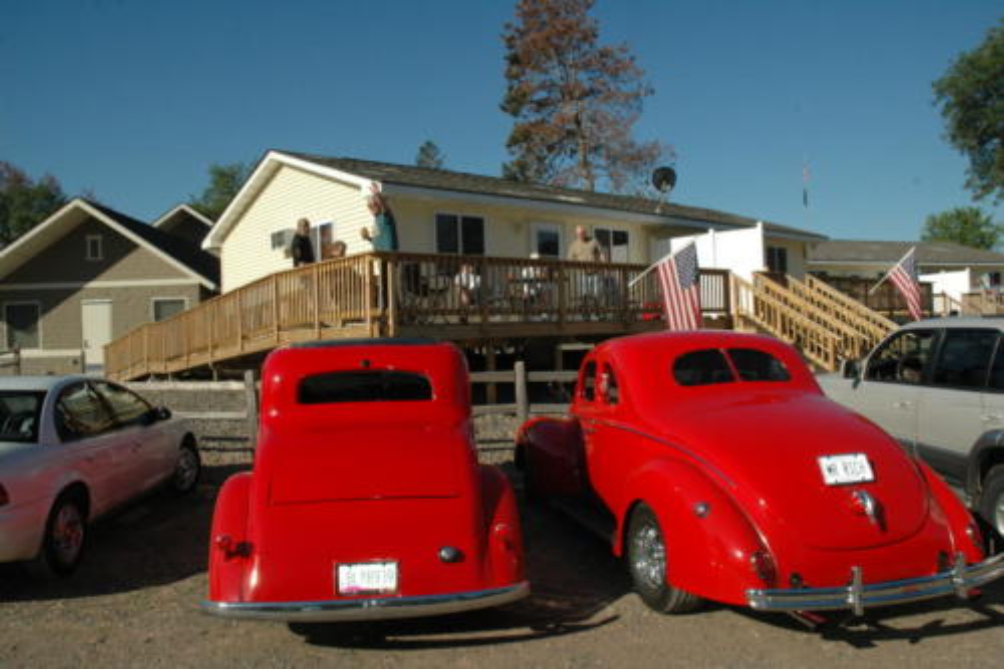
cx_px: 502
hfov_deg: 67.4
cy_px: 334
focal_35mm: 27
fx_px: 753
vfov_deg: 47.9
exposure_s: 1/500
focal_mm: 18
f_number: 13
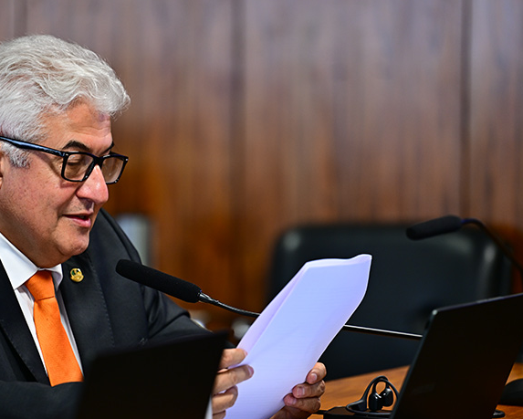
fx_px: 4352
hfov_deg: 6.9
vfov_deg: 5.5
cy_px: 237
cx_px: 215
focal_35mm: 281
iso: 400
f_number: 2.8
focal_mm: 200
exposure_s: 1/50
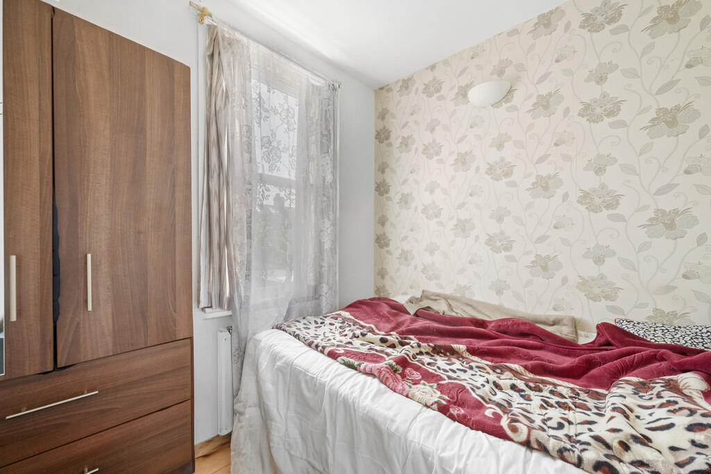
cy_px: 237
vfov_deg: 90.0
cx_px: 356
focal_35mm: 12
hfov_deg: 112.6
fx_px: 237
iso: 1000
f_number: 8
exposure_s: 1/13
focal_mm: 12
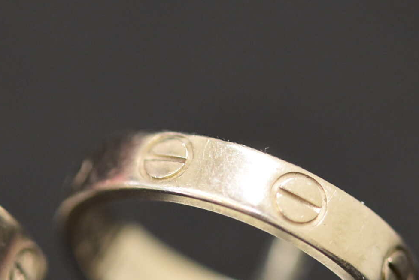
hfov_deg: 5.8
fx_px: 4124
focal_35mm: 354
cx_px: -5
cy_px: 226
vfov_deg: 3.9
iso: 1400
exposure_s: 1/125
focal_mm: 90
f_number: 4.2
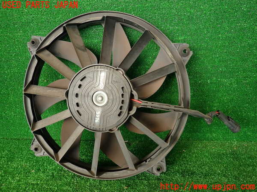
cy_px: 96
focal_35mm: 25
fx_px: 186
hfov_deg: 69.4
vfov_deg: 54.9
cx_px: 128
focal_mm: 4.5
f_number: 2
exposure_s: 1/60
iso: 125
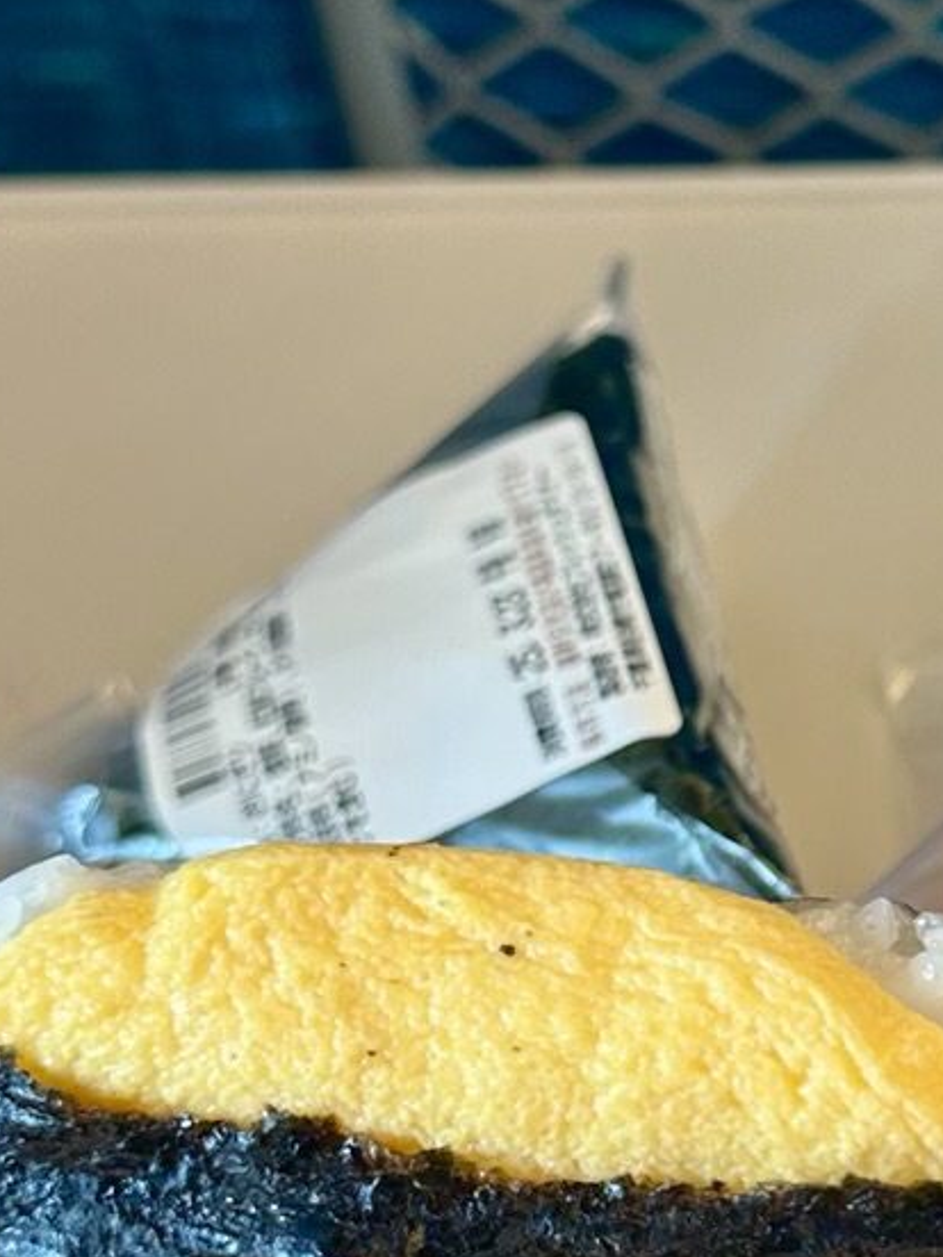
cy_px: 777
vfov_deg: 22.5
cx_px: 1059
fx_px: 3160
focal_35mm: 87
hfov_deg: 16.4
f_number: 1.78
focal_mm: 6.86
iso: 100
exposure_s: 1/121
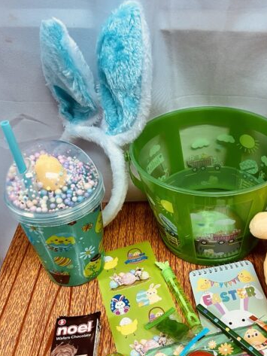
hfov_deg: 32.1
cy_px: 197
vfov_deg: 42.9
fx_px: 452
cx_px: 211
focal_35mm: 44
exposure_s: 1/60
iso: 160
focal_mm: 5.7
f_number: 1.5
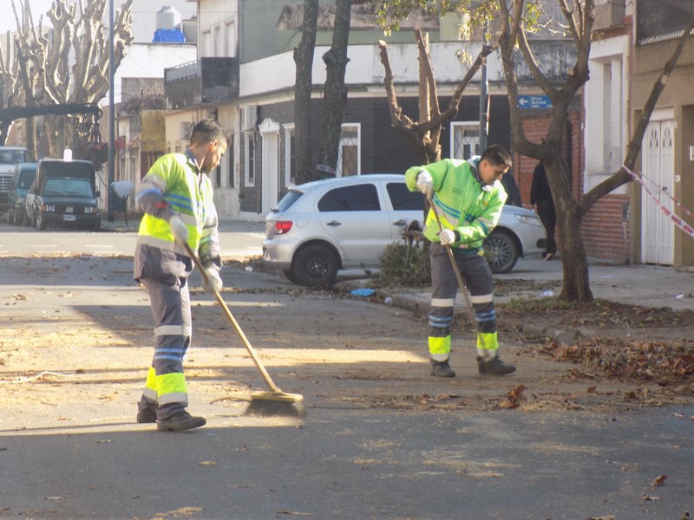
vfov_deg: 9.6
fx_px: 3087
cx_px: 347
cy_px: 260
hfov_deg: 12.8
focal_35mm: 154
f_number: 5.2
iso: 80
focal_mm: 27.3
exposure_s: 1/80
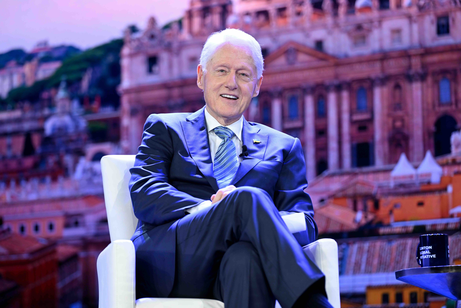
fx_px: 2497
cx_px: 230
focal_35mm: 195
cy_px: 154
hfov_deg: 10.5
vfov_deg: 7.0
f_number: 4
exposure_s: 1/250
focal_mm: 195
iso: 1600
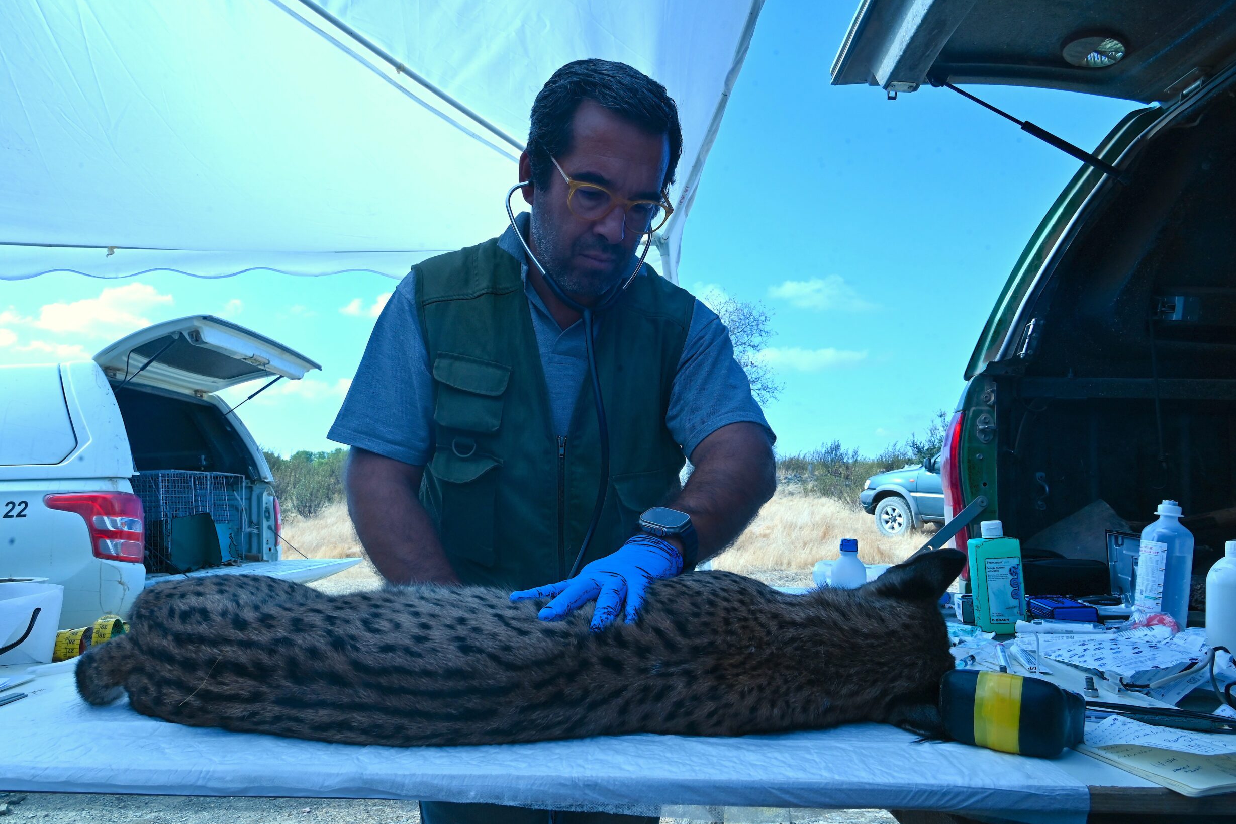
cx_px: 595
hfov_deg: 71.5
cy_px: 427
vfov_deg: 51.3
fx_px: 858
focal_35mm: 25
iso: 400
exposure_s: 1/160
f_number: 16
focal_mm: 24
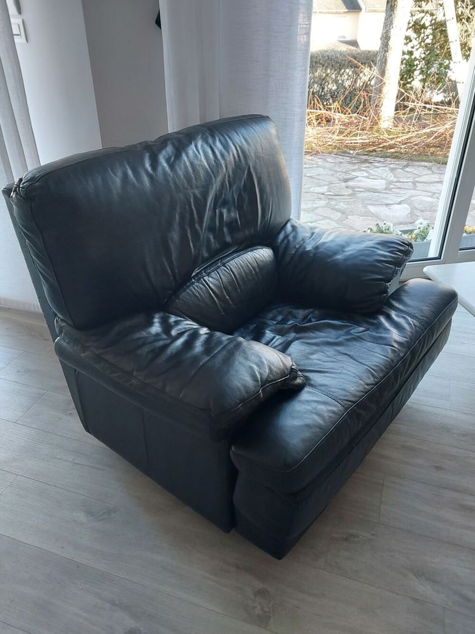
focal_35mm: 27
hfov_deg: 51.4
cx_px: 238
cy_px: 317
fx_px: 494
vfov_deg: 65.3
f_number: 1.8
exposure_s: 1/50
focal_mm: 4
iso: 160
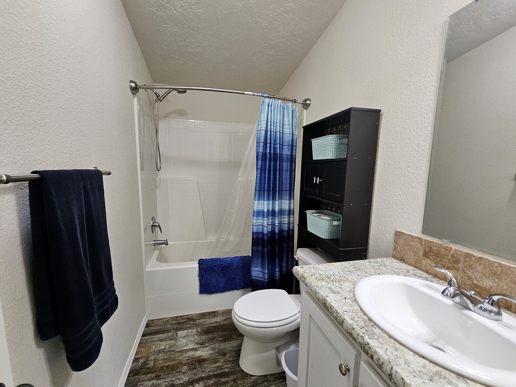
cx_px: 252
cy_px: 200
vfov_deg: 85.6
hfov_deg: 102.1
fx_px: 209
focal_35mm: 14
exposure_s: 1/60
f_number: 2.2
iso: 200
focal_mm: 1.74
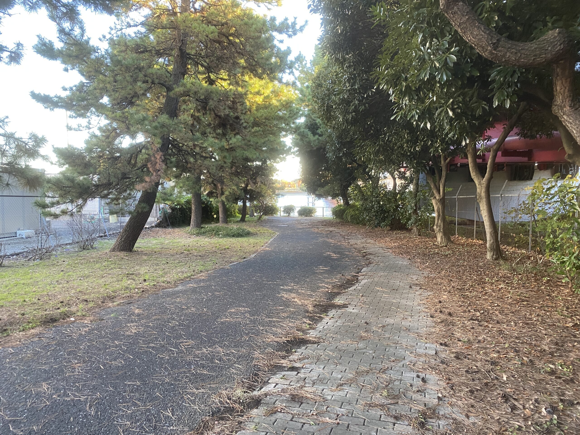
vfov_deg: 53.1
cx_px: 290
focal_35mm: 26
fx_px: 436
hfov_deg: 67.3
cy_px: 218
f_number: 1.8
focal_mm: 4.25
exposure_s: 1/98
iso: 125
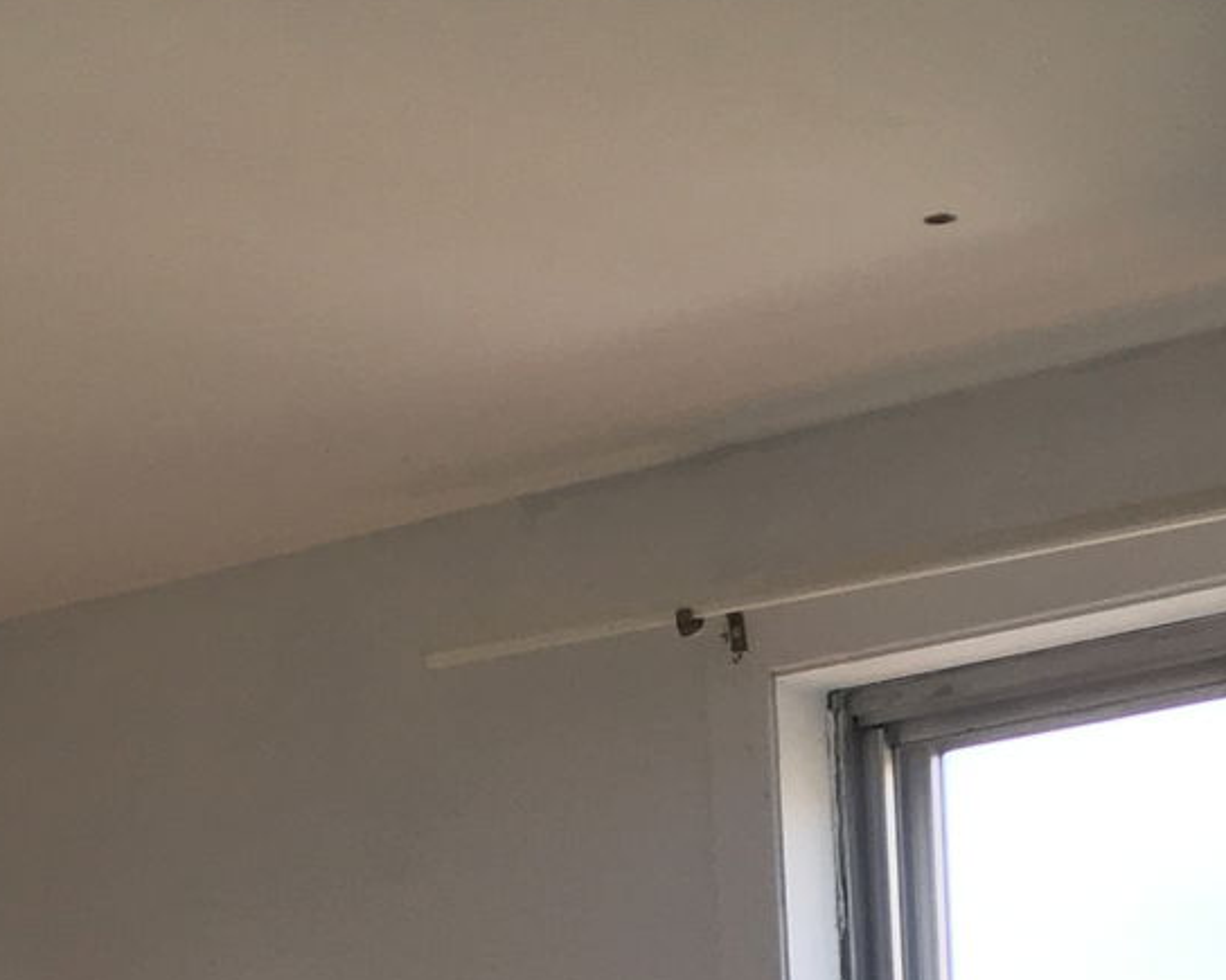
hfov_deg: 17.3
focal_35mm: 111
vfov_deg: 12.1
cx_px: 509
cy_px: 2026
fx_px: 4027
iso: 25
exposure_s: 1/120
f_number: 2.2
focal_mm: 4.15
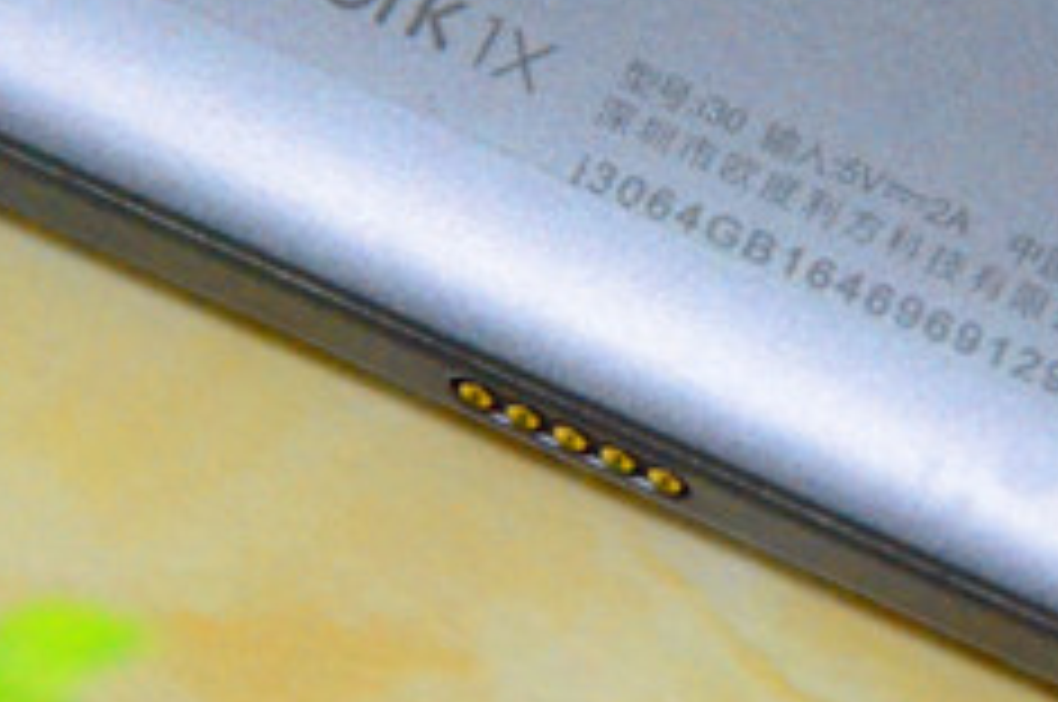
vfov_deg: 3.9
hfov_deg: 5.9
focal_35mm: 352
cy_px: 281
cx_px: 711
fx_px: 10331
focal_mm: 92
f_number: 5.6
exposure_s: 1/100
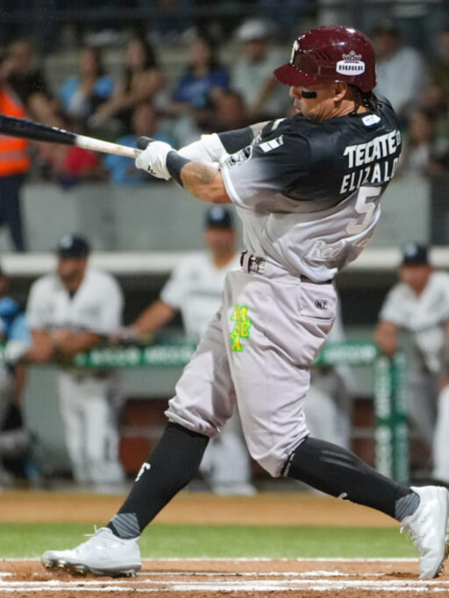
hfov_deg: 5.1
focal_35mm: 289
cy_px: 299
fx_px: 4995
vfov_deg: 6.9
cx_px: 232
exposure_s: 1/1600
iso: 5000
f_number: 2.8
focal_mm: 200
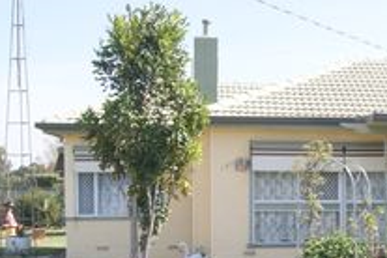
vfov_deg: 18.1
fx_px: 806
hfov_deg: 25.0
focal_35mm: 75
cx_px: 432
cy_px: 188
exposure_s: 1/160
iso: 100
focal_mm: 22
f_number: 9
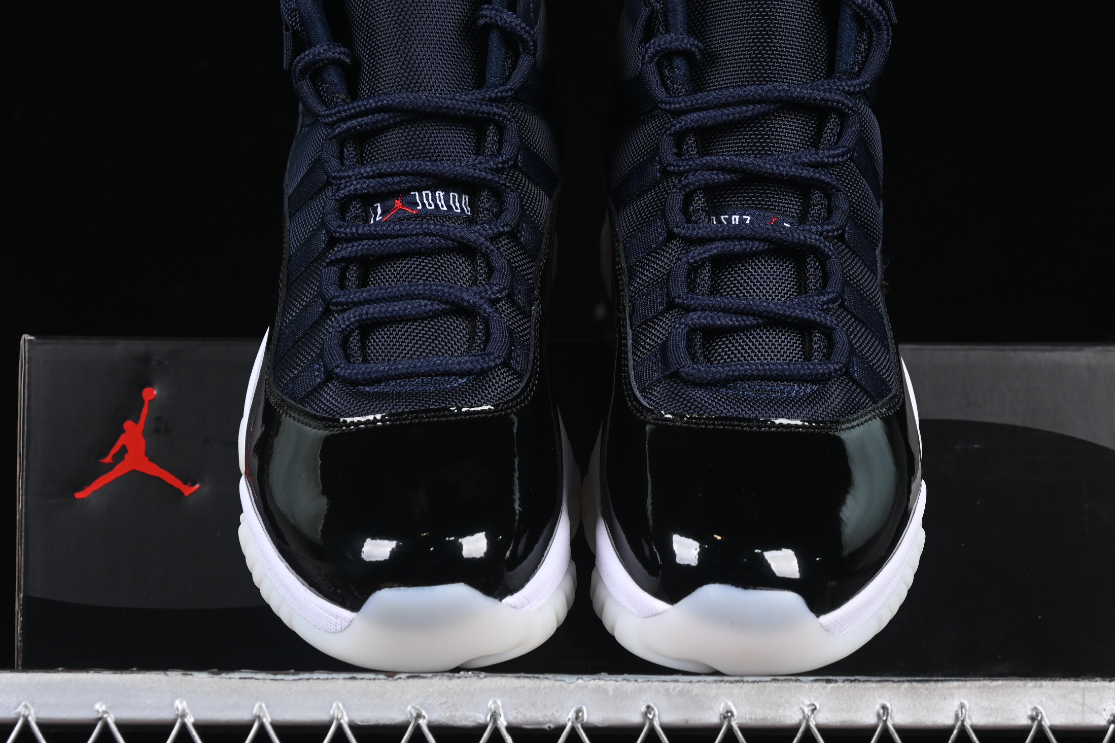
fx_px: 2942
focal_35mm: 95
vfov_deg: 14.4
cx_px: 593
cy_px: 377
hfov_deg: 21.5
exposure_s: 1/60
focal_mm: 50
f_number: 6.3
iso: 160
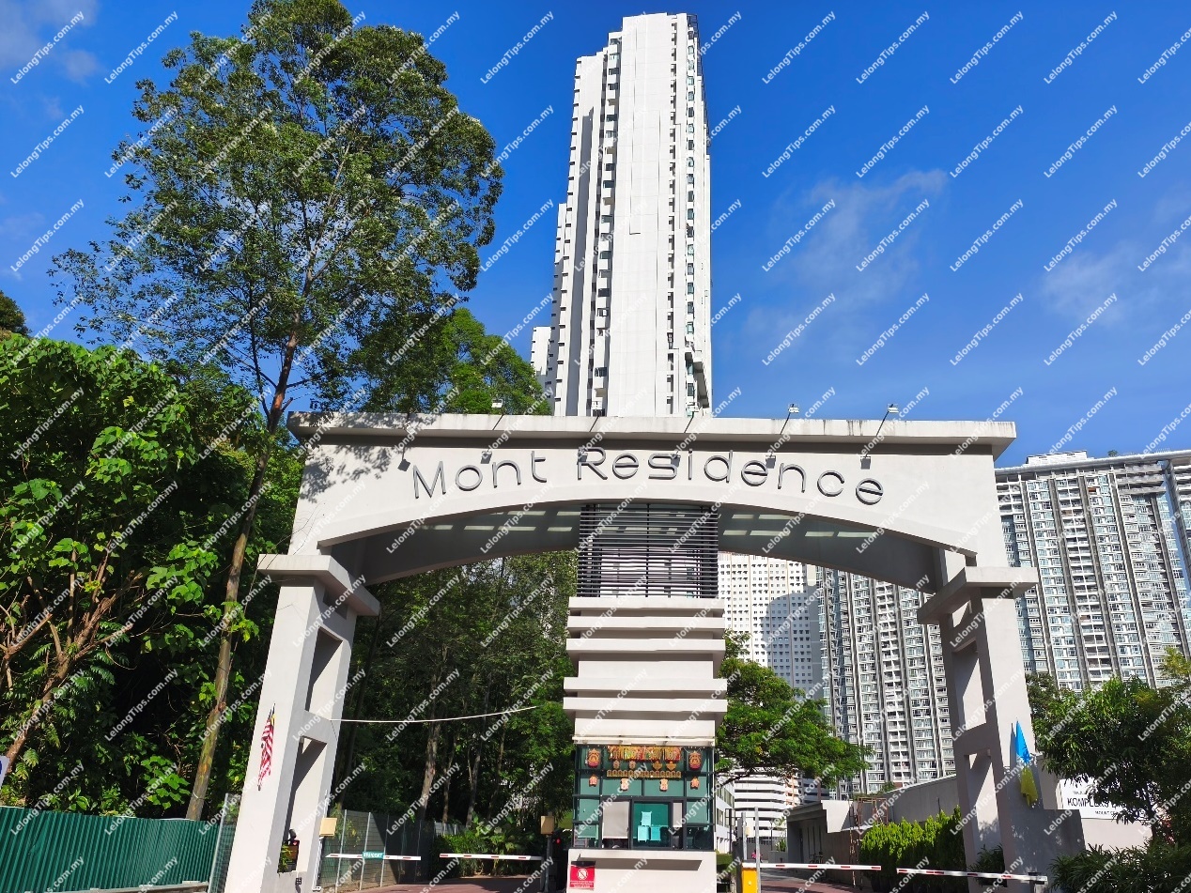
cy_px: 446
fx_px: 791
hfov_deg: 73.9
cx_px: 596
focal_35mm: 23
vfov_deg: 58.9
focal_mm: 6.14
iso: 50
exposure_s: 1/509
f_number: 1.65
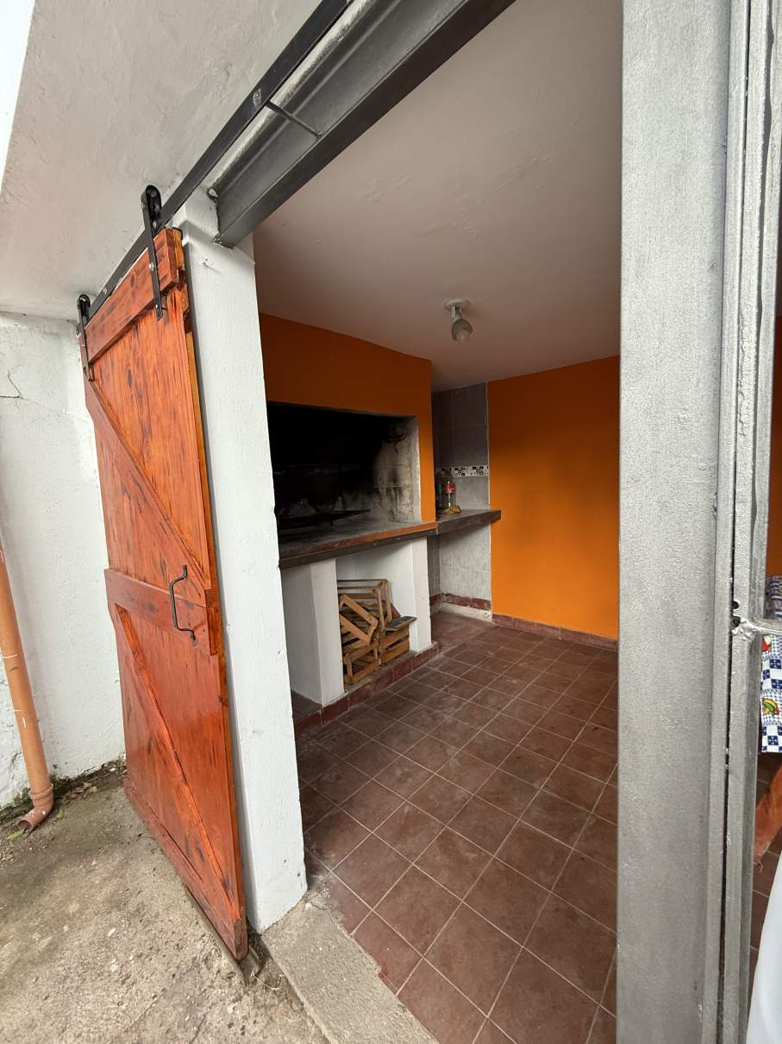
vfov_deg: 102.1
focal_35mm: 14
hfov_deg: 85.7
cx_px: 391
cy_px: 522
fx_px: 422
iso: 160
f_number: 2.2
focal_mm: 2.22
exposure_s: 1/99
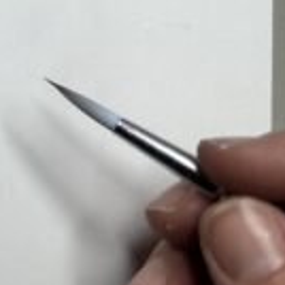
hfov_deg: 15.4
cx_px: -251
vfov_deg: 17.2
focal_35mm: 95
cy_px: -87
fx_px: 885
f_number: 1.78
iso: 64
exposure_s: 1/161
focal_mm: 6.86
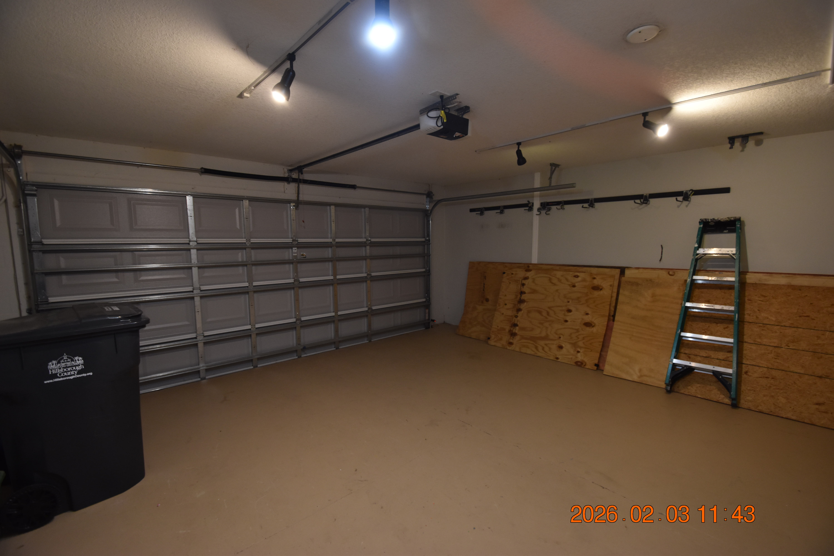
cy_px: 278
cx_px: 417
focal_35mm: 15
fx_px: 347
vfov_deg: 77.3
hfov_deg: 100.4
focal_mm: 10
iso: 800
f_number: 3.5
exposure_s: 1/45
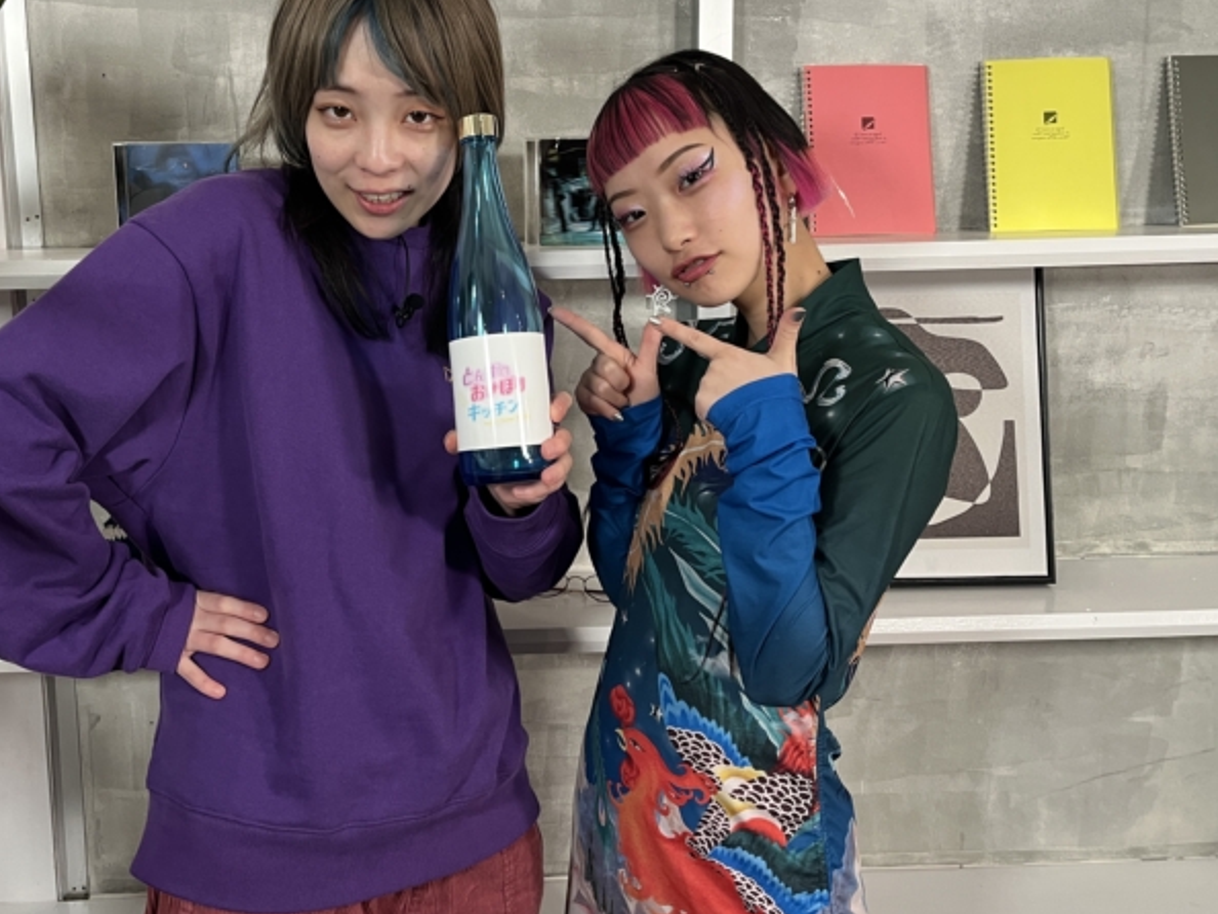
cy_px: 373
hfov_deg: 52.2
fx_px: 1232
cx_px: 480
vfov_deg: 40.6
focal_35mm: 35
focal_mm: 5.1
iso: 160
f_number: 1.6
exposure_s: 1/60
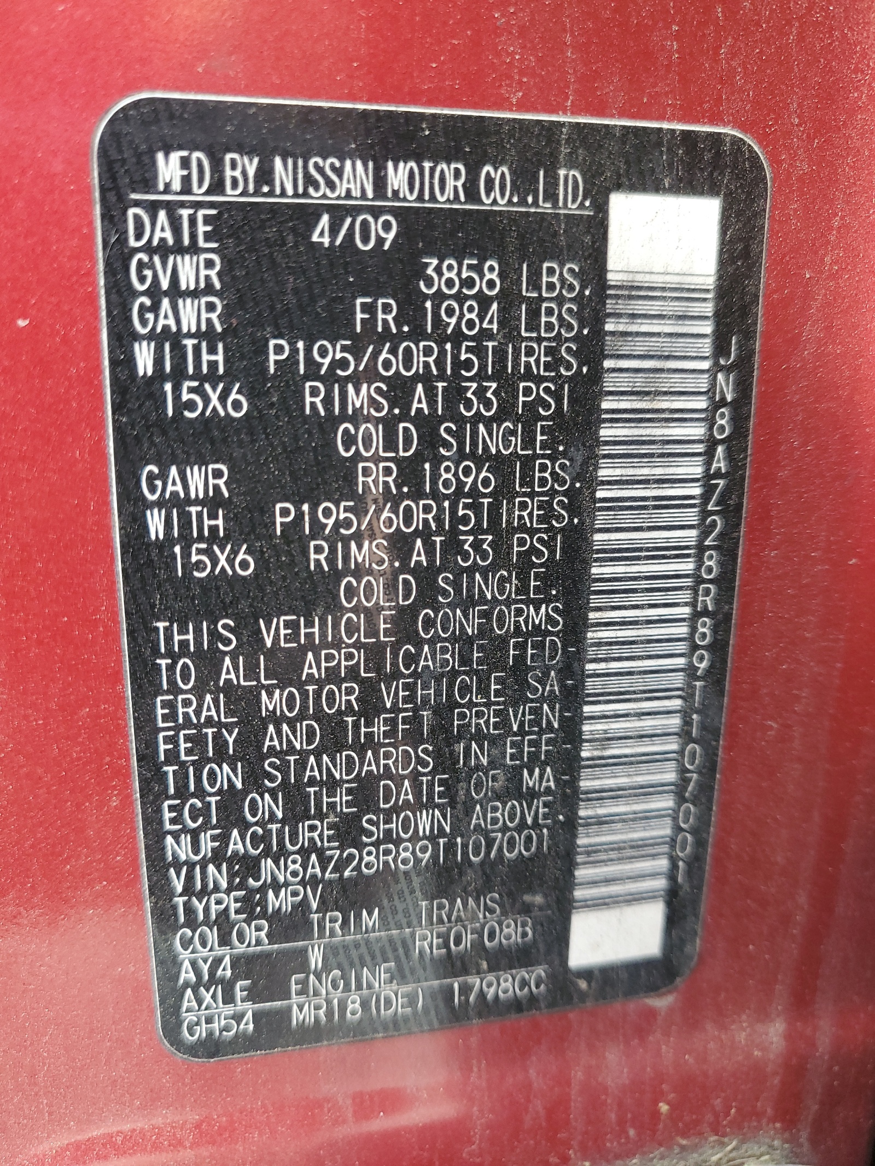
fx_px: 876
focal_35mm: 26
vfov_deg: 67.3
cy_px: 583
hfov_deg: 53.1
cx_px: 438
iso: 118
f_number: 1.5
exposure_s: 1/60.2
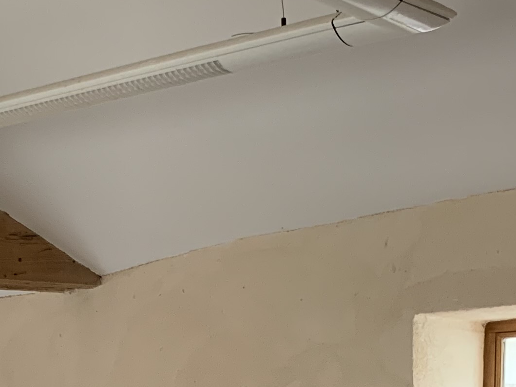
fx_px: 1476
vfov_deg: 13.7
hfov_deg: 19.3
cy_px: 645
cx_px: 15
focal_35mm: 99
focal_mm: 4.25
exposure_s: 1/60
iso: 100
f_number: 1.8
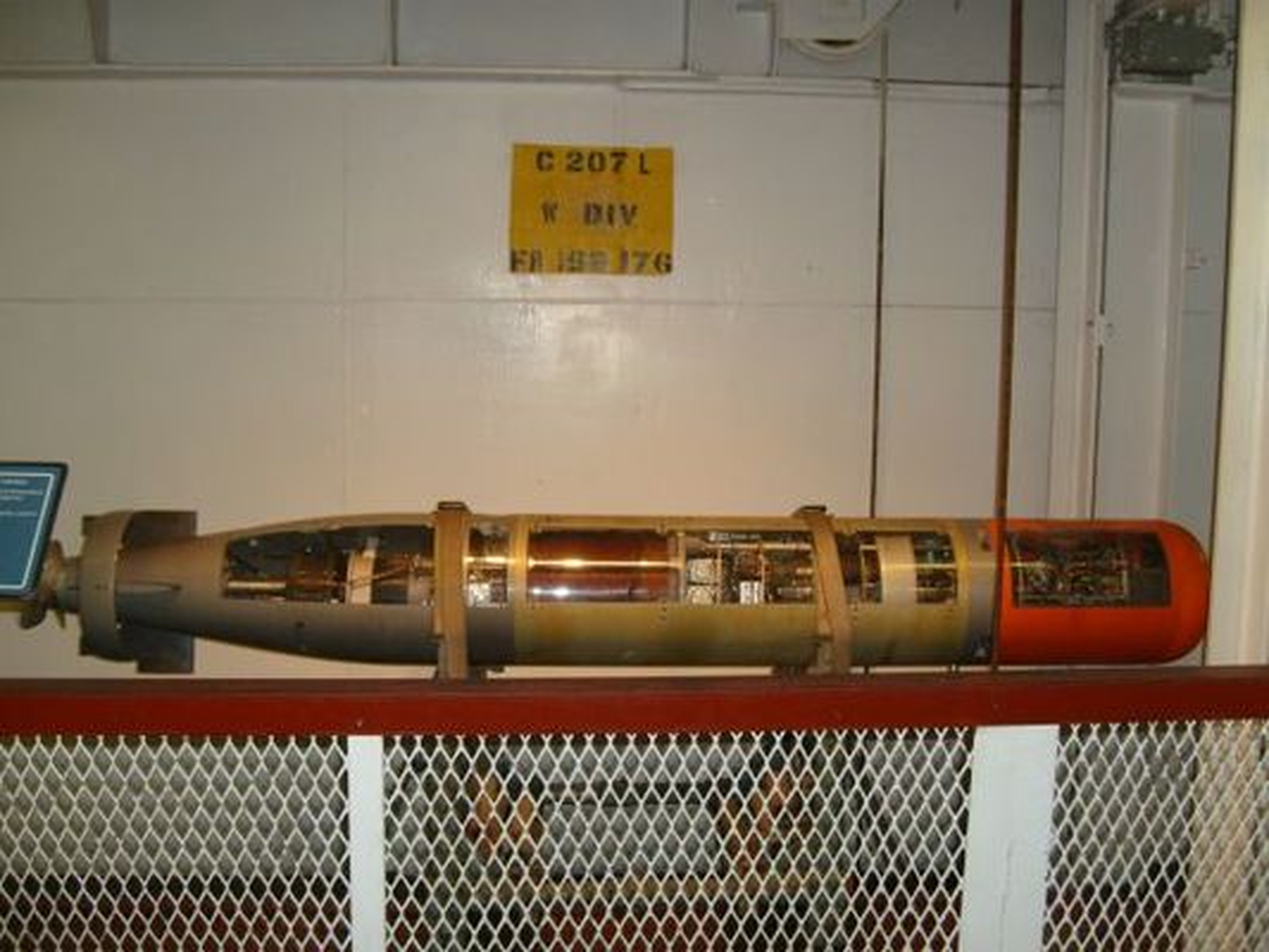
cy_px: 476
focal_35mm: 35
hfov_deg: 52.6
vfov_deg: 40.7
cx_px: 634
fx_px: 1283
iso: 100
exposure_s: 1/45
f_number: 2.8
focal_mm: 5.8
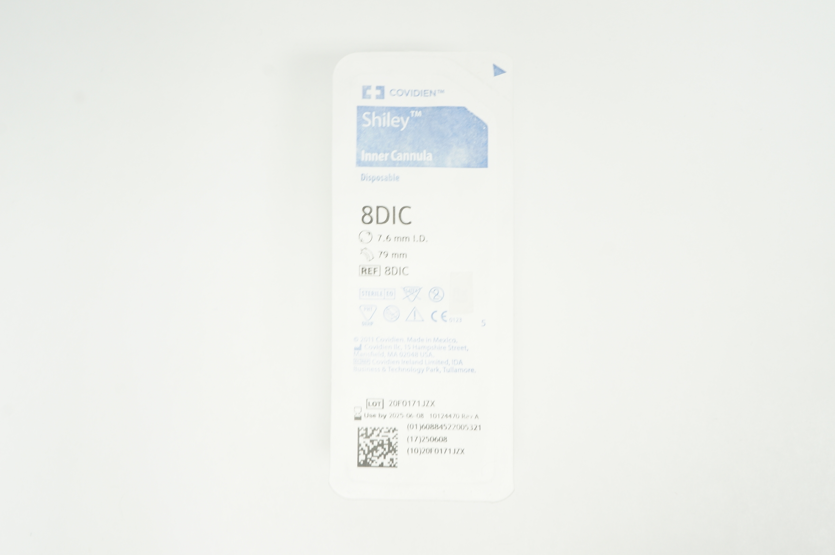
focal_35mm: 36
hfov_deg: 53.2
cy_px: 278
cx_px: 418
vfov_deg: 36.8
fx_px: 834
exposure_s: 1/15
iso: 400
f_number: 11
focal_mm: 24
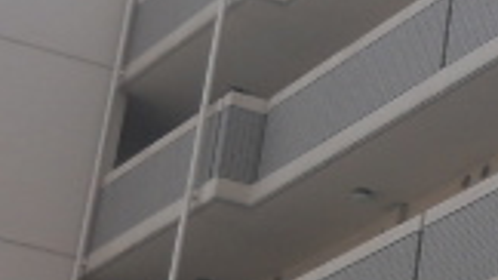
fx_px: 2323
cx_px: 833
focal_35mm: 176
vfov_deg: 6.8
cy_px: -166
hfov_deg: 11.5
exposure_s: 1/400
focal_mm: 6.72
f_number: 5.5
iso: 80
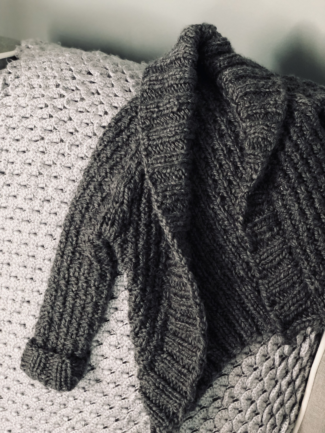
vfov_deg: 36.8
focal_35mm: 52
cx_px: 162
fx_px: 651
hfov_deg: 28.0
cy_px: 216
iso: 125
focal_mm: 6
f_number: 2.4
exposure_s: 1/30
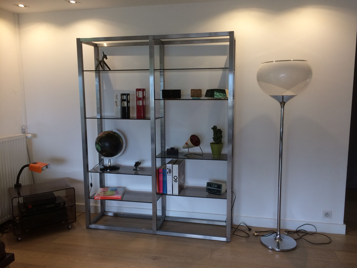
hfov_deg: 61.7
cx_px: 178
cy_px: 134
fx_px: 299
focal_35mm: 29
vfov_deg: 48.2
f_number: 2.2
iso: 50
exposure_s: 1/33
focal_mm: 4.15
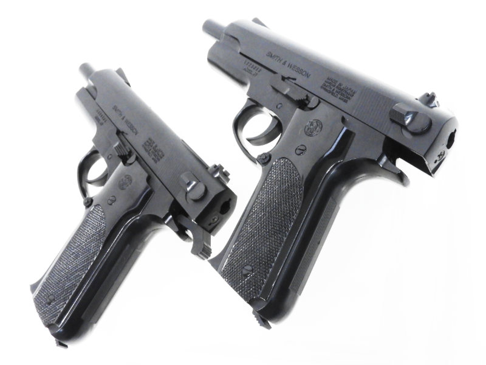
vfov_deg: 40.7
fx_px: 491
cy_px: 182
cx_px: 243
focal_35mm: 35
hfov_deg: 52.6
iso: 800
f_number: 5.3
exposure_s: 1/40
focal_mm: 6.3
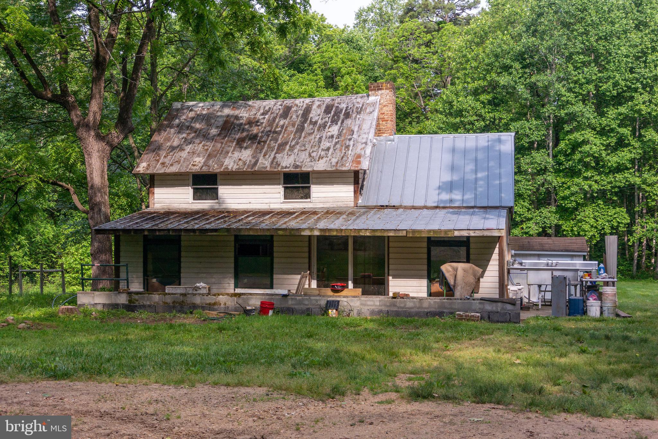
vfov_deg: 27.5
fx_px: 895
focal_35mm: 49
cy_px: 220
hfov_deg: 40.3
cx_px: 329
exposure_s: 1/500
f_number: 4.5
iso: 160
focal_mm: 18.2
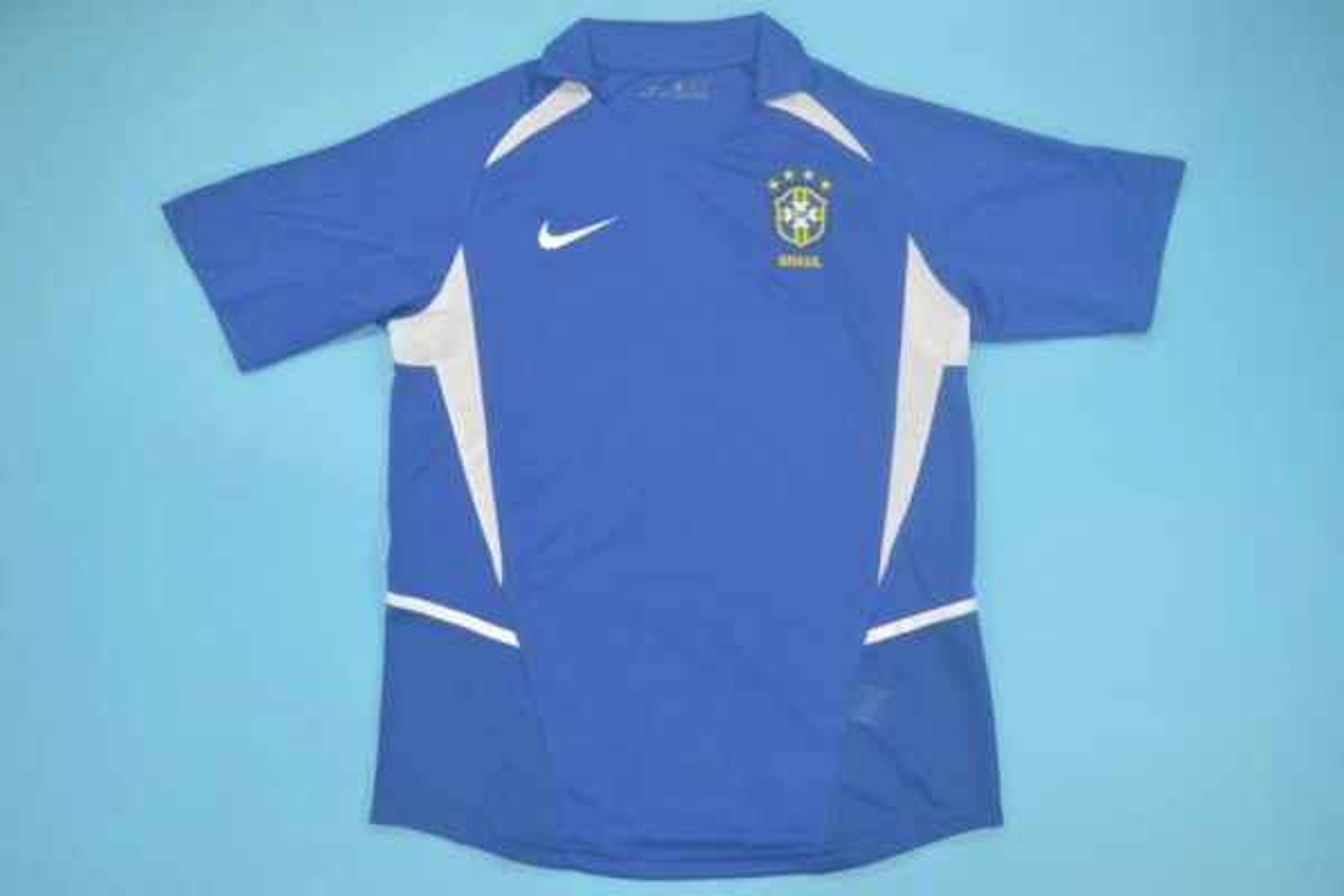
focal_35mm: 33
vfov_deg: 40.0
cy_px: 448
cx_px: 672
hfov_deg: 57.2
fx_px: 1232
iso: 200
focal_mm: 22
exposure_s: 1/80
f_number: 3.8
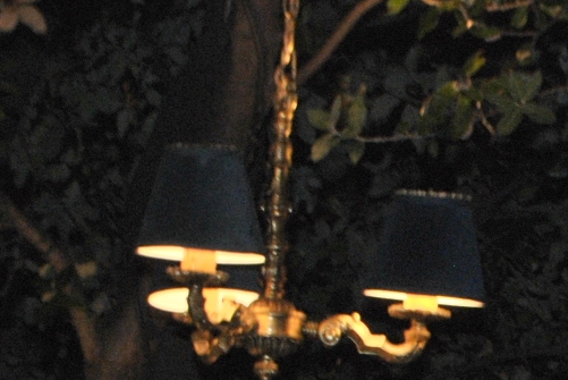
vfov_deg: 5.4
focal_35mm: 255
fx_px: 4027
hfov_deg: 7.8
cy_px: 415
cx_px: 1037
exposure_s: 1/80
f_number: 5.6
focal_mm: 44
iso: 400
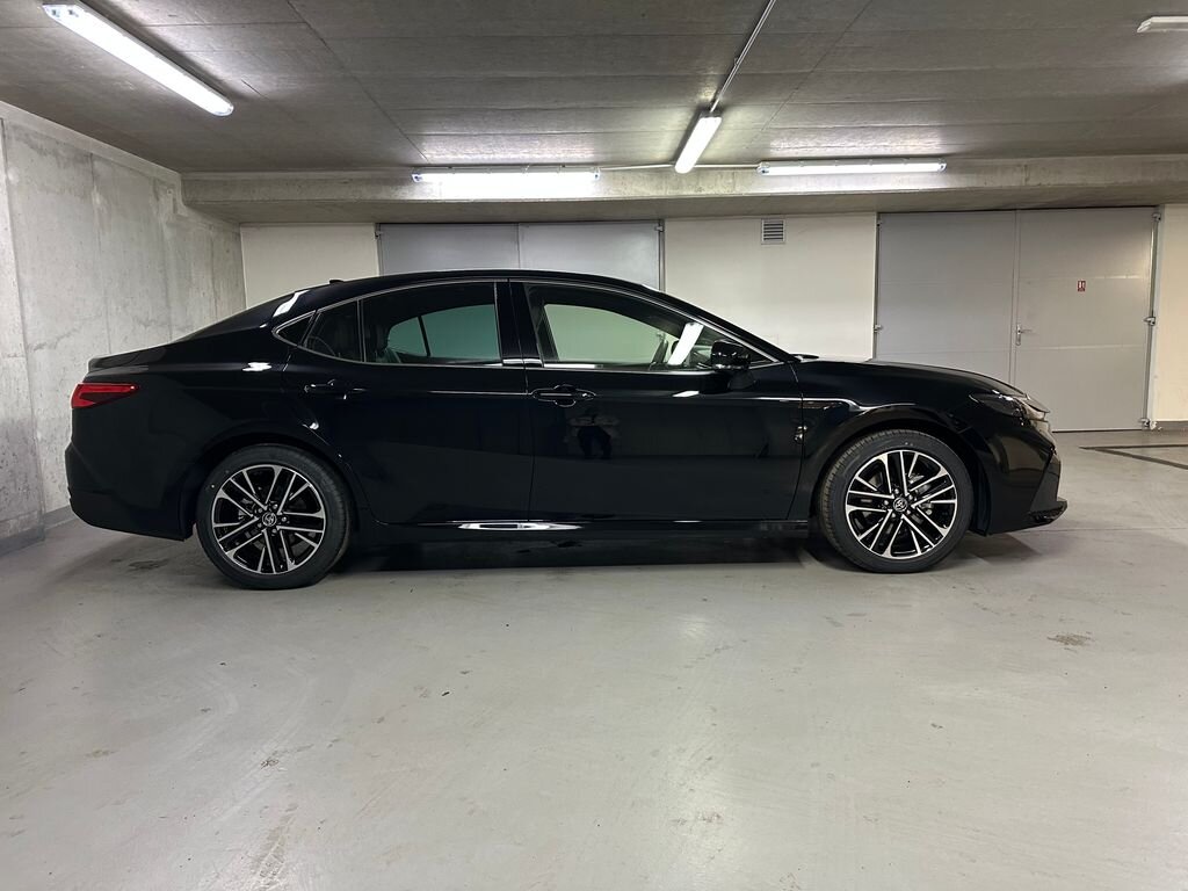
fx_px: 824
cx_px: 594
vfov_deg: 56.8
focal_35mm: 24
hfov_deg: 71.6
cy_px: 446
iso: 400
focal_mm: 6.86
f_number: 1.78
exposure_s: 1/50
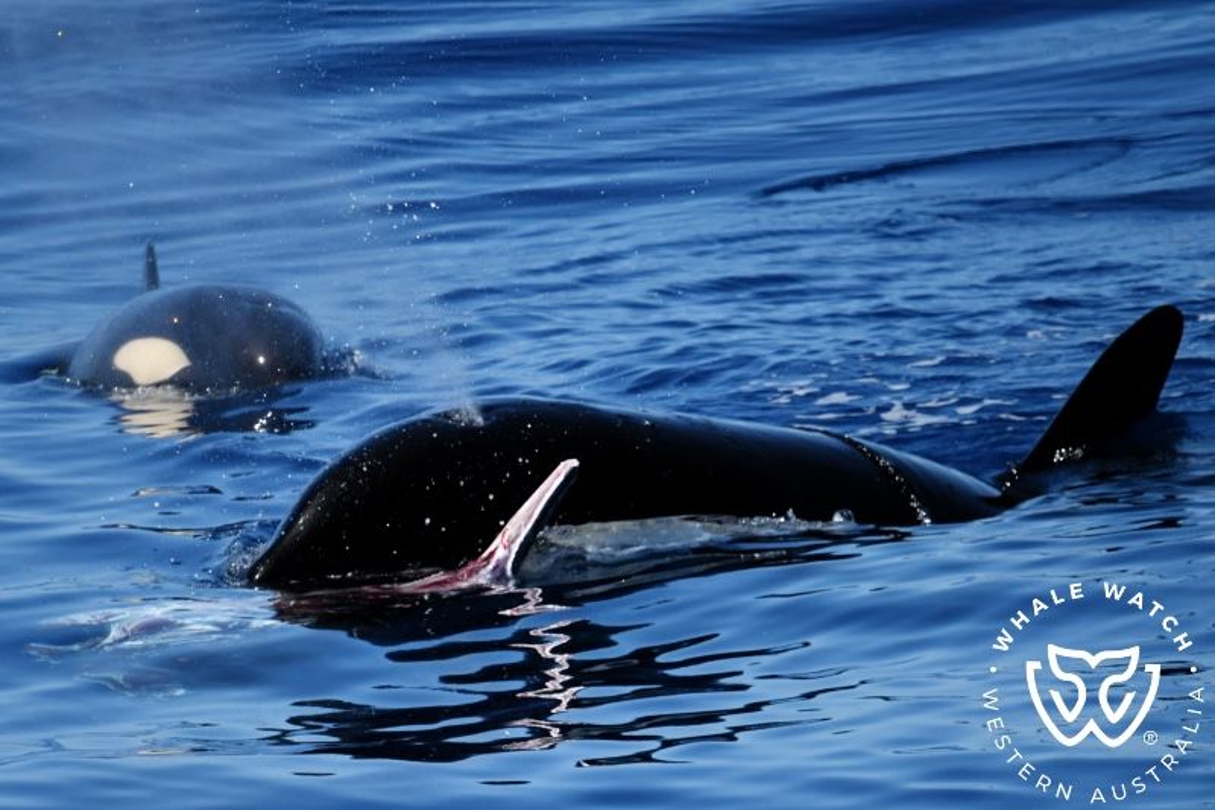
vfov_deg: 2.3
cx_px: 608
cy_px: 405
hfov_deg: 3.4
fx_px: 20245
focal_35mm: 600
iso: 1000
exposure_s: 1/8000
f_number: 6.3
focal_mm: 600
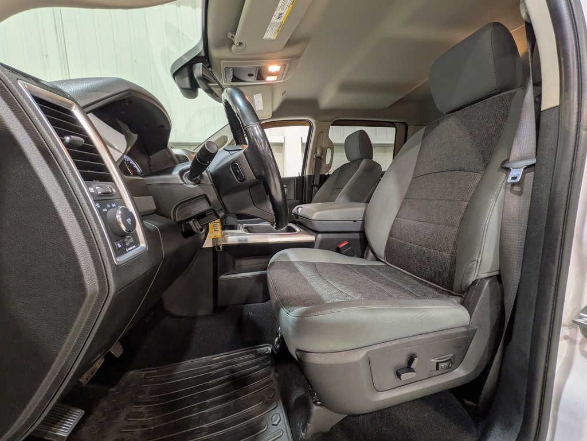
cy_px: 220
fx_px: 237
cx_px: 294
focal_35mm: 14
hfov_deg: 102.1
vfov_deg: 85.7
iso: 81
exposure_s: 1/33.3
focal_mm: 1.83
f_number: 2.2
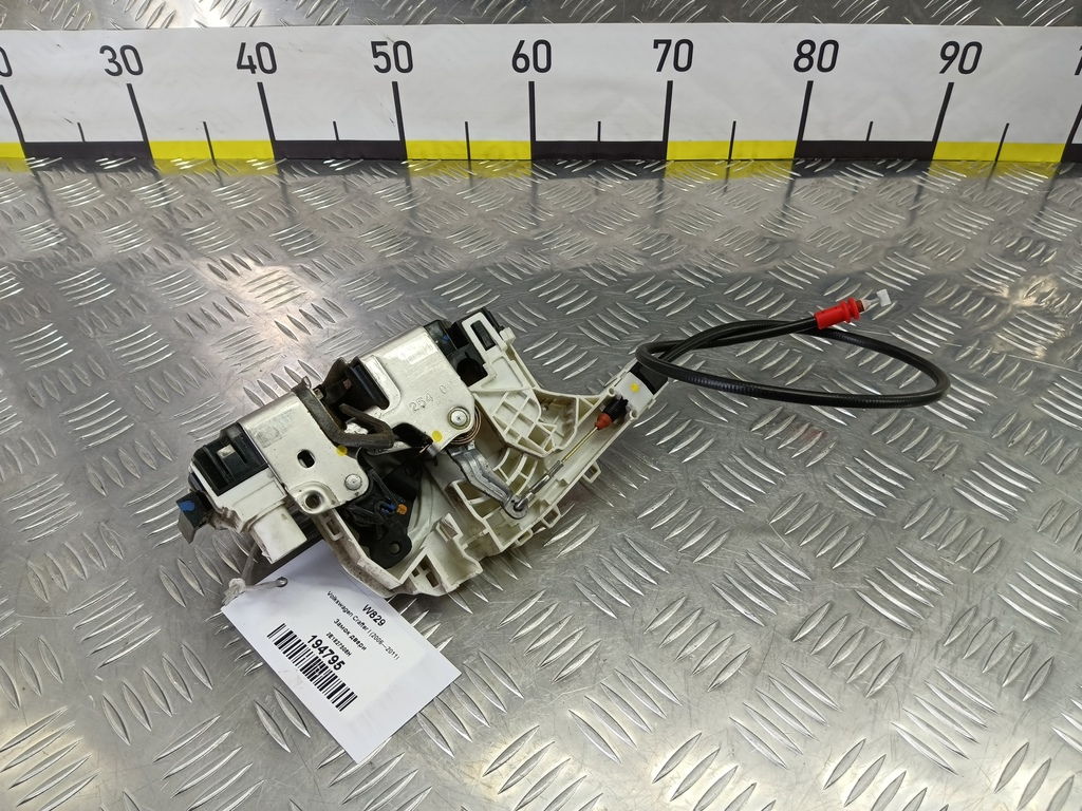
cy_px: 406
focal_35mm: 23
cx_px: 541
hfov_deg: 73.9
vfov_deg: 58.9
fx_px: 719
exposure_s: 1/50
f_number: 1.6
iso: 96
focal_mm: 4.11
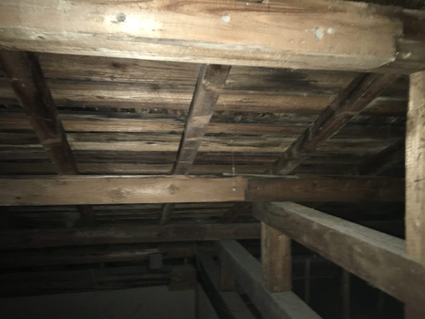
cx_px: 212
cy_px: 160
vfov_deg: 48.2
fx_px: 356
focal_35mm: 29
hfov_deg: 61.7
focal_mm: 4.15
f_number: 2.2
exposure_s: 1/16
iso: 200
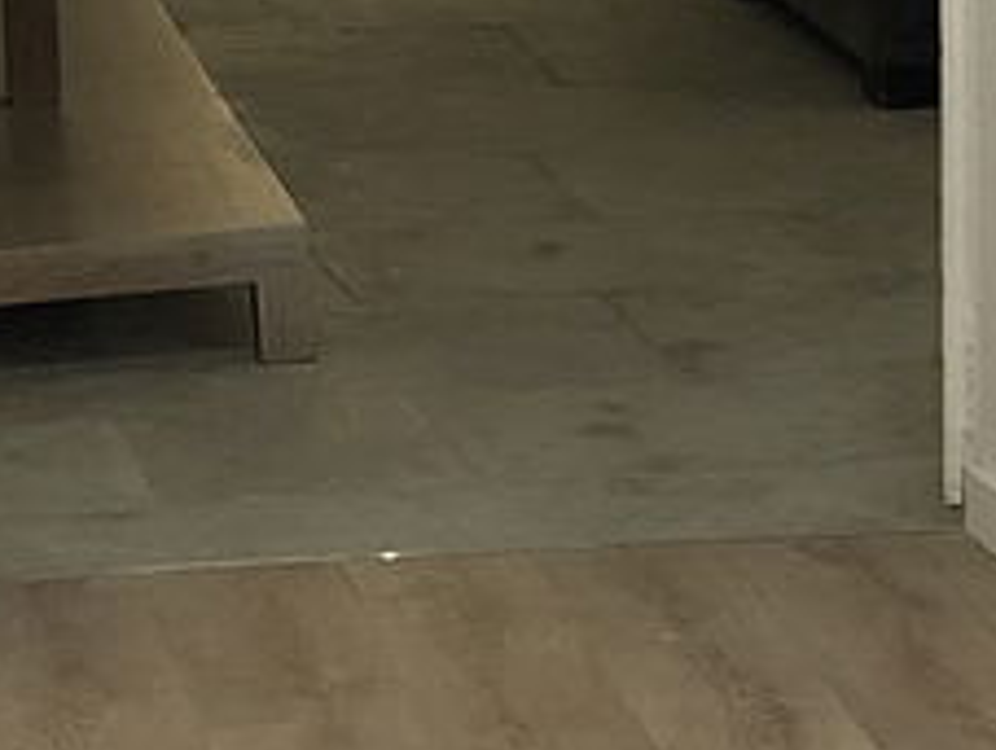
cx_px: 1242
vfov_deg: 7.6
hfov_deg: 9.9
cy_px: 303
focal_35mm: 197
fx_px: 5677
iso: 50
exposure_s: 1/17
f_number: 1.8
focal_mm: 4
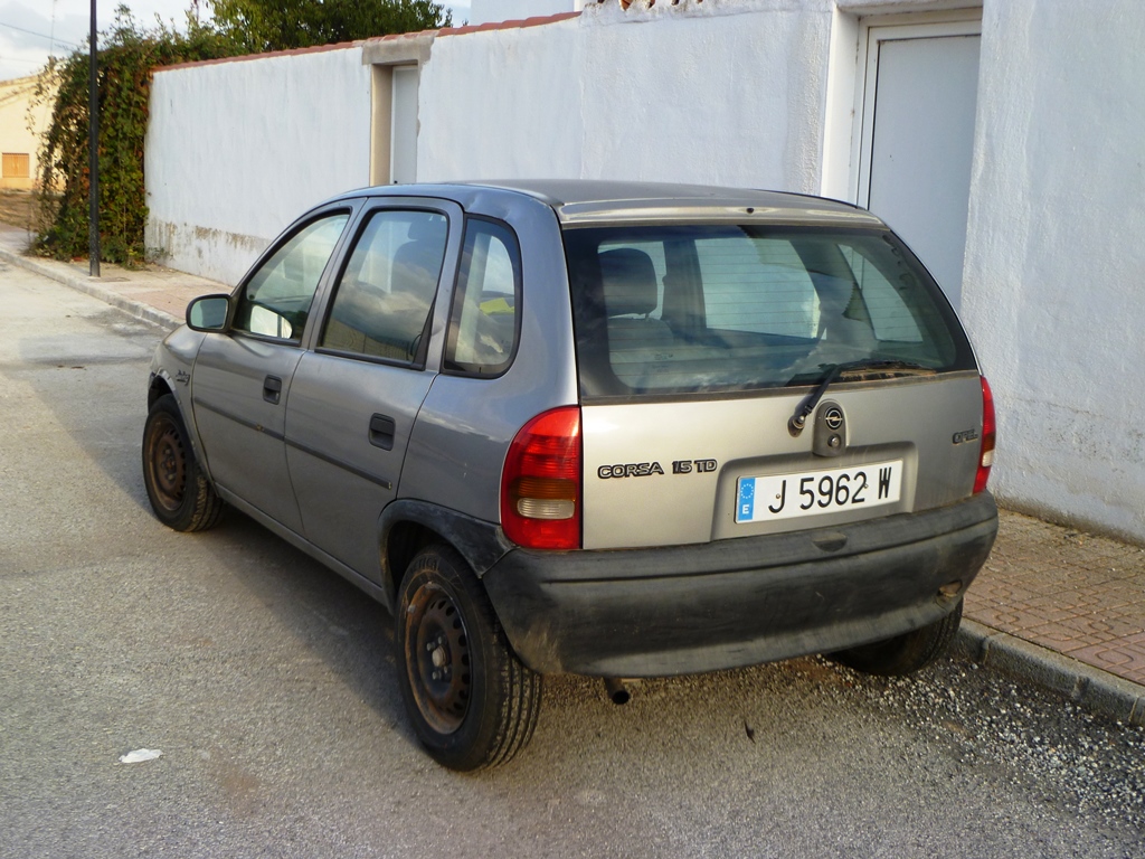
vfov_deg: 39.7
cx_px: 572
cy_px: 430
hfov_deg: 51.4
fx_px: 1191
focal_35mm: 36
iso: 80
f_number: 3.6
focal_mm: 6.5
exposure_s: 1/200
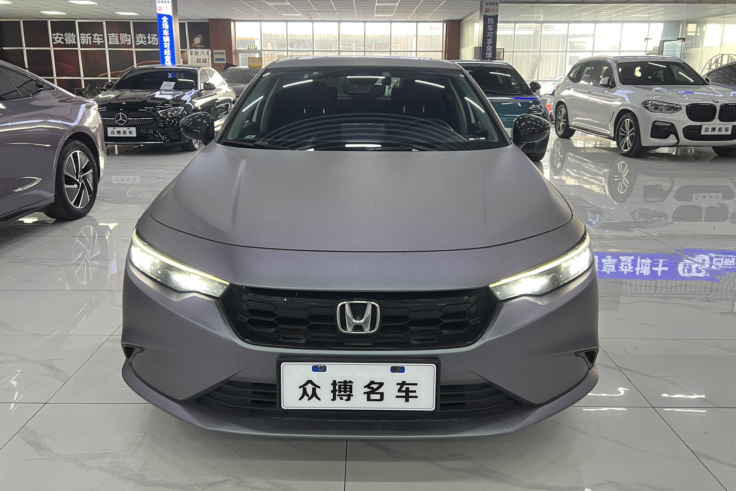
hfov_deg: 65.5
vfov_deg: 46.3
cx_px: 361
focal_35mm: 28
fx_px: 572
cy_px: 208
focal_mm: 5.7
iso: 125
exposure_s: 1/99
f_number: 1.5
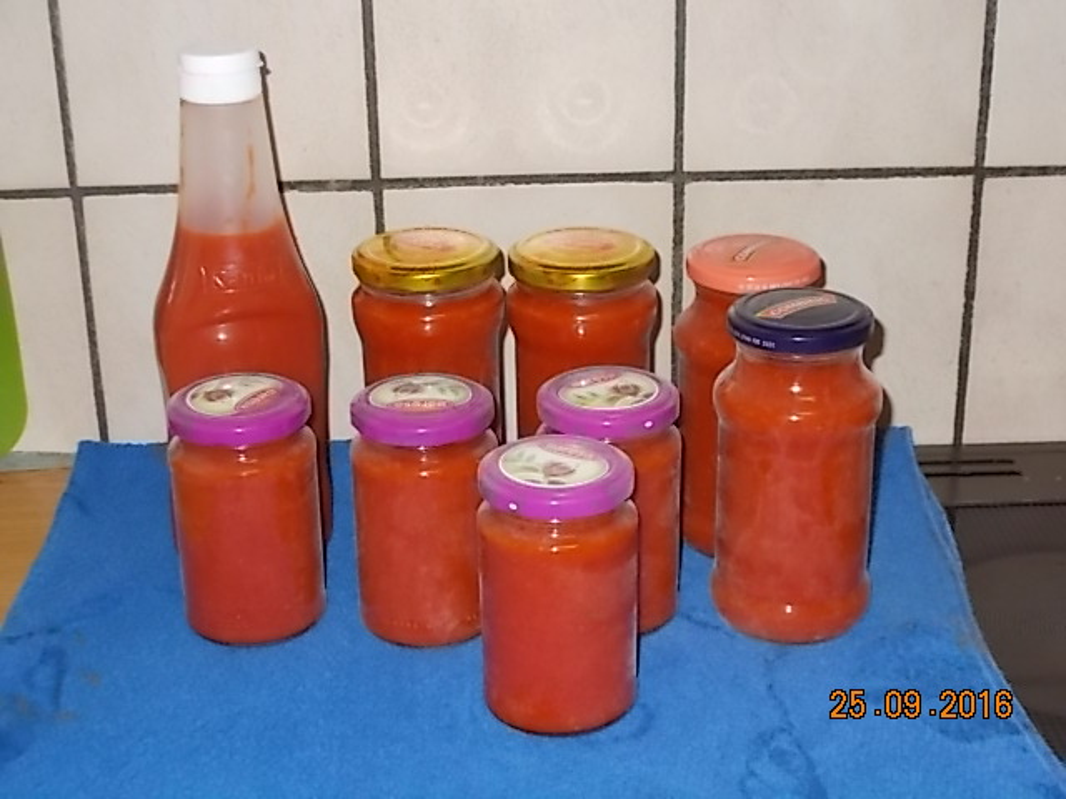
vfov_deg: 25.2
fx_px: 1786
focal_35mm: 58
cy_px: 400
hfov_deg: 33.2
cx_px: 533
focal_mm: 10.3
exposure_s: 1/30
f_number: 4.9
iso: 200
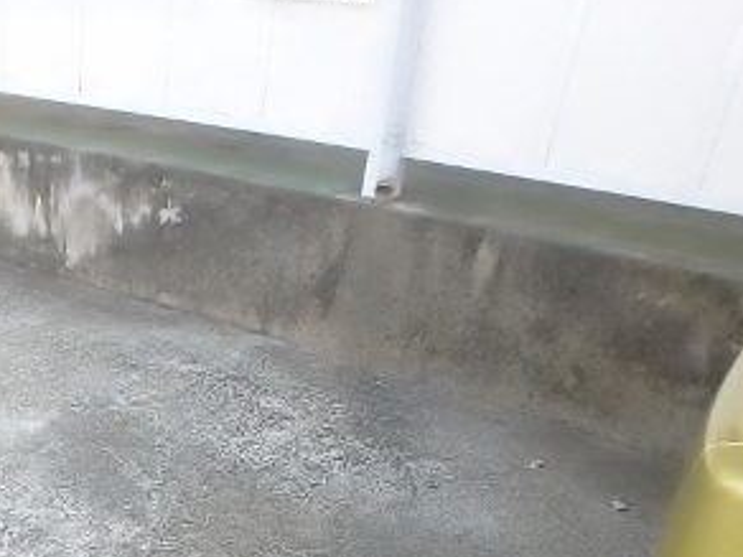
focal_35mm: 46
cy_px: 595
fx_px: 987
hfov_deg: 37.6
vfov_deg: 28.9
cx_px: 31
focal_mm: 3.7
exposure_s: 1/125
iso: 125
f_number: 3.5
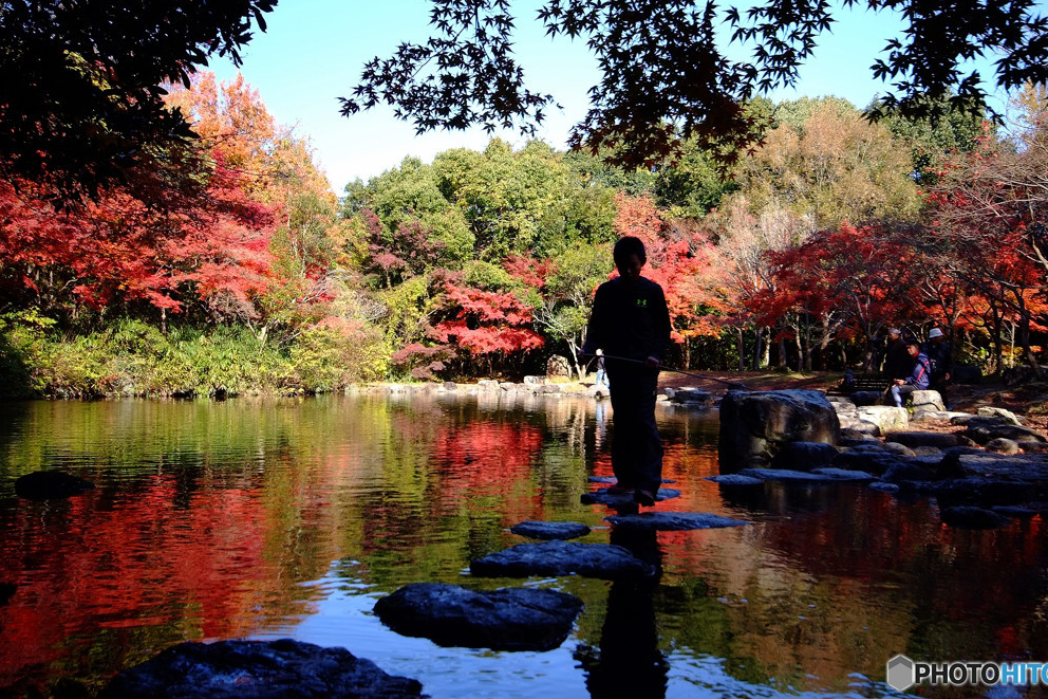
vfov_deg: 42.3
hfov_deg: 60.3
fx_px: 902
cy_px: 341
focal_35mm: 31
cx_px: 531
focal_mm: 20
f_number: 5.6
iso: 250
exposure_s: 1/90
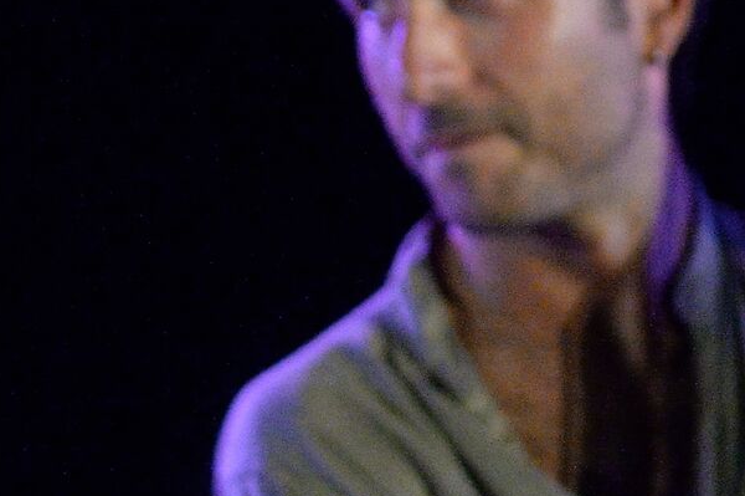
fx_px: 24833
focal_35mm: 1201
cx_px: -287
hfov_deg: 1.7
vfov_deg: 1.1
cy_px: 451
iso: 12800
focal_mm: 300
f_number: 4.5
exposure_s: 1/250
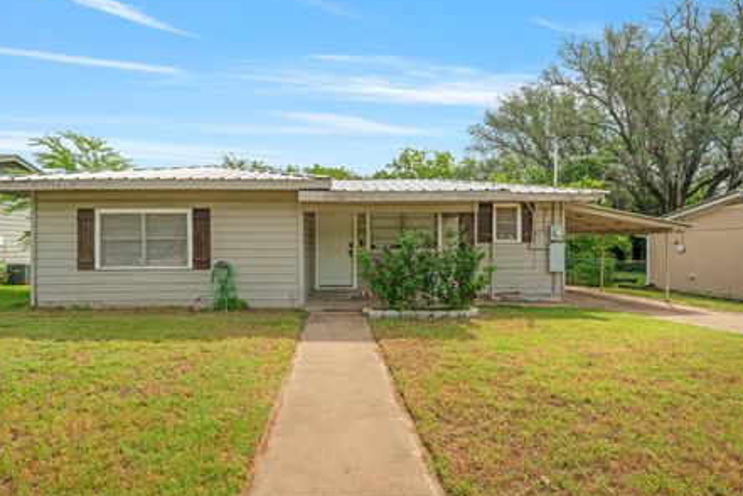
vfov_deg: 69.7
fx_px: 356
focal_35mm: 17
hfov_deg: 92.4
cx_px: 352
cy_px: 256
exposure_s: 1/800
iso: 500
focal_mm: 15.2
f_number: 13
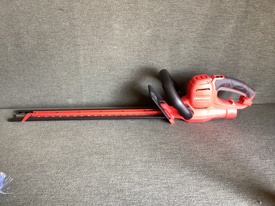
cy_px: 103
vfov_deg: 45.4
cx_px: 138
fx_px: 246
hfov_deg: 58.3
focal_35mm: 31
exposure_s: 1/50
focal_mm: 3.3
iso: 200
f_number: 2.4
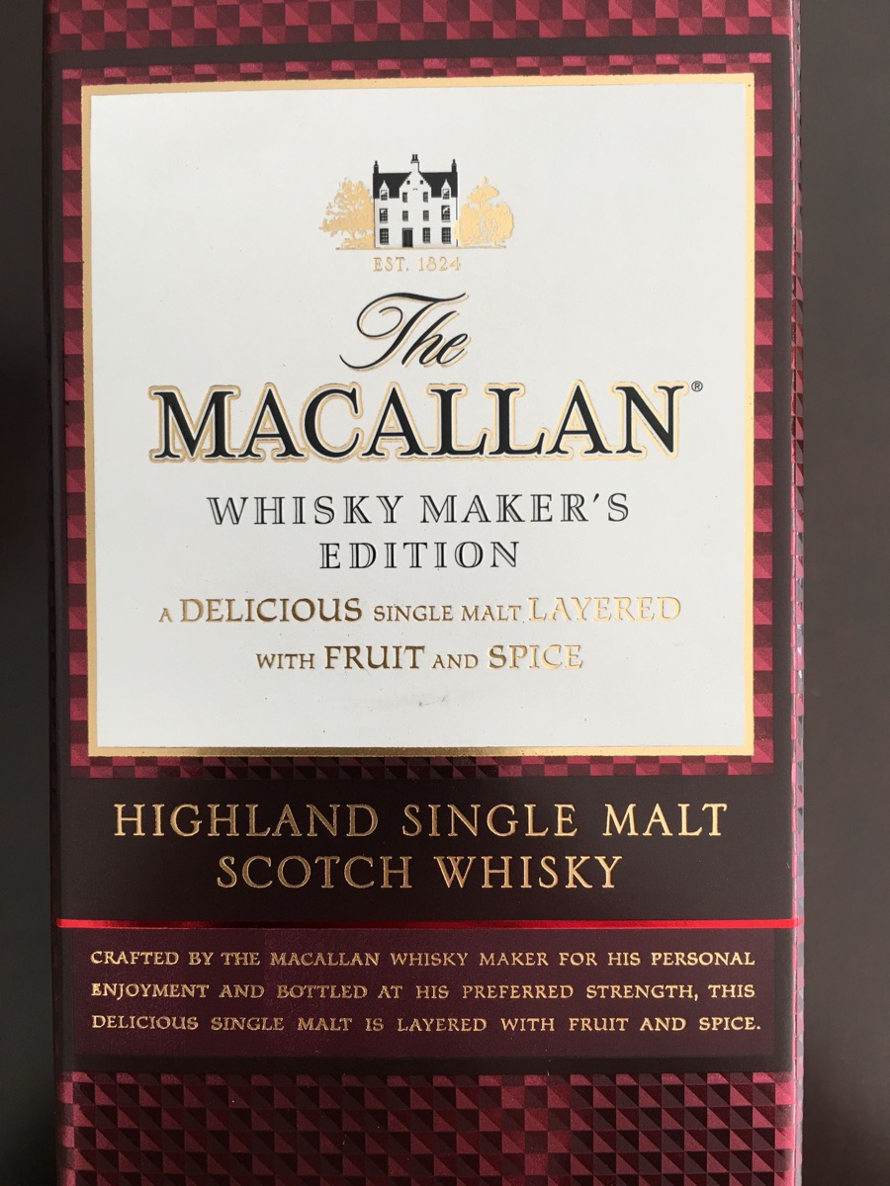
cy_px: 593
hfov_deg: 48.2
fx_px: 994
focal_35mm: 29
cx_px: 445
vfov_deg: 61.7
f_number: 2.2
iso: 25
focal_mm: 4.15
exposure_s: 1/40
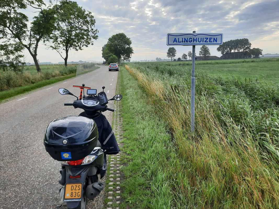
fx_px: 201
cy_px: 104
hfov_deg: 69.4
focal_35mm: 25
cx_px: 140
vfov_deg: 54.9
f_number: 2
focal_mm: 4.6
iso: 32
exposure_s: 1/447
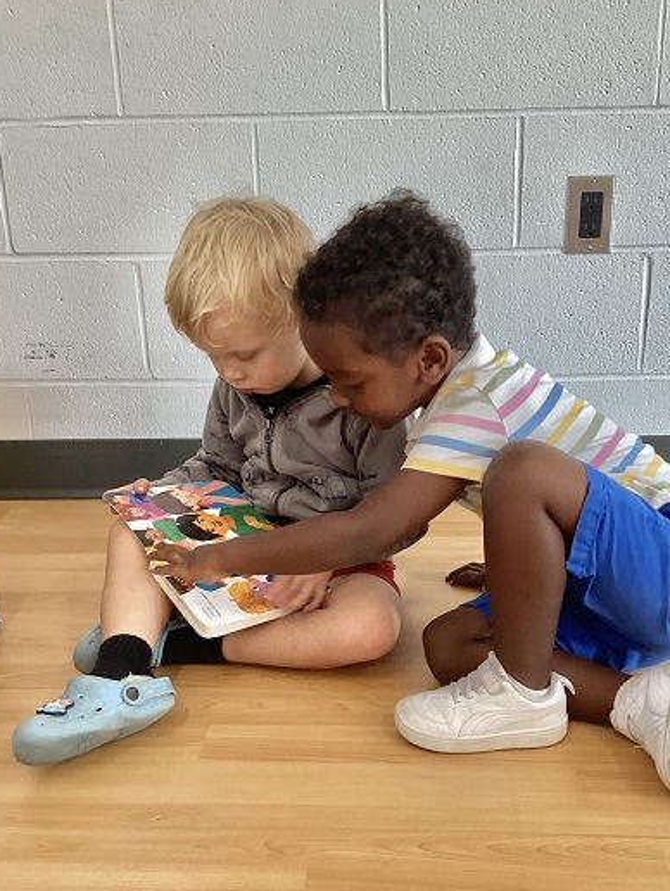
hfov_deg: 35.9
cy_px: 527
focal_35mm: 40
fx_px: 1031
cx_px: 383
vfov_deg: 46.5
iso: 250
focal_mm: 3.3
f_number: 2.4
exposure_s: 1/33
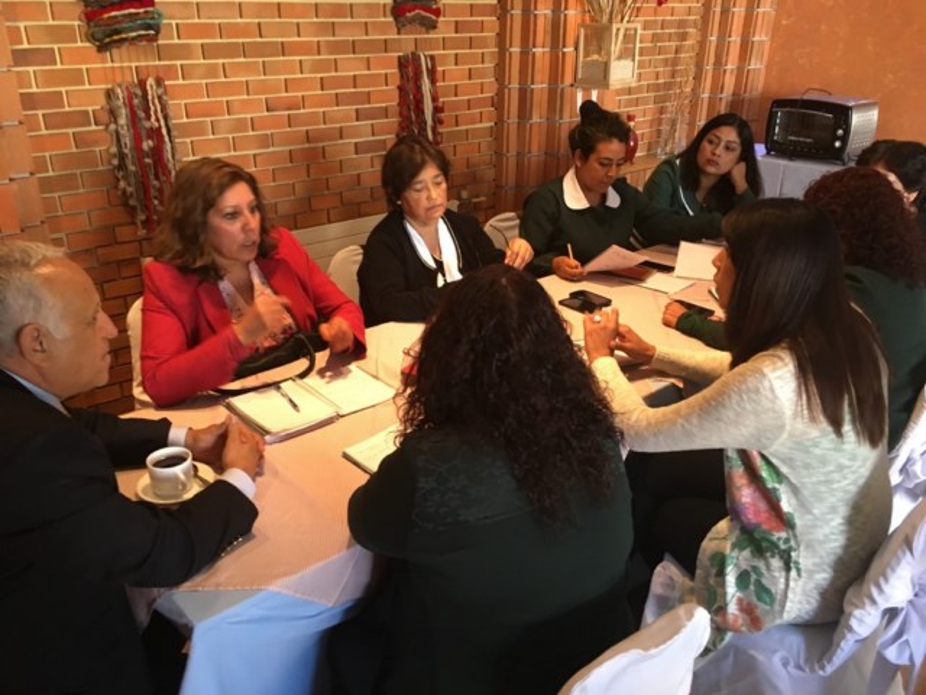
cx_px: 463
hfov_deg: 61.7
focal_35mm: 29
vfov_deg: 48.2
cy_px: 348
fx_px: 776
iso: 200
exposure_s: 1/20
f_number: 2.2
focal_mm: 4.15
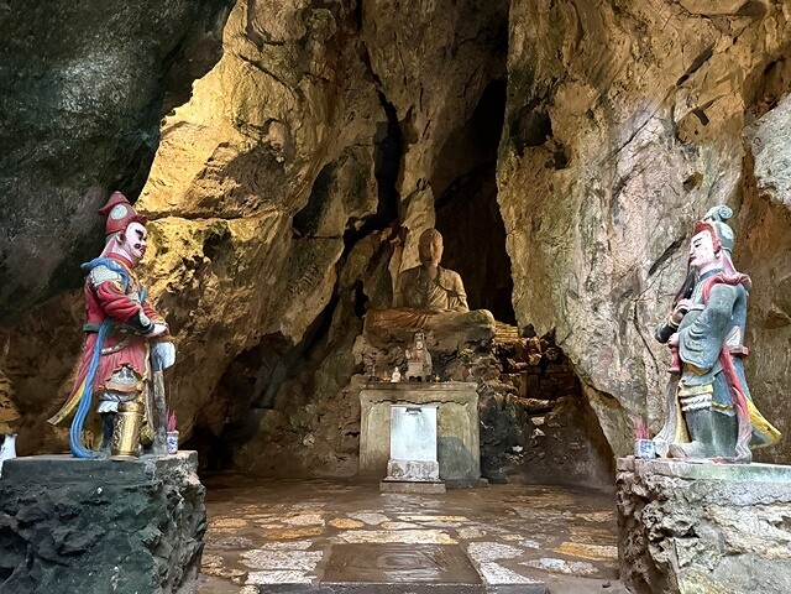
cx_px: 396
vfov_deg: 56.8
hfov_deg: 71.6
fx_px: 548
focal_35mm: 24
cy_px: 297
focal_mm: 6.76
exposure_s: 1/30
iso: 1250
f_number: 1.78
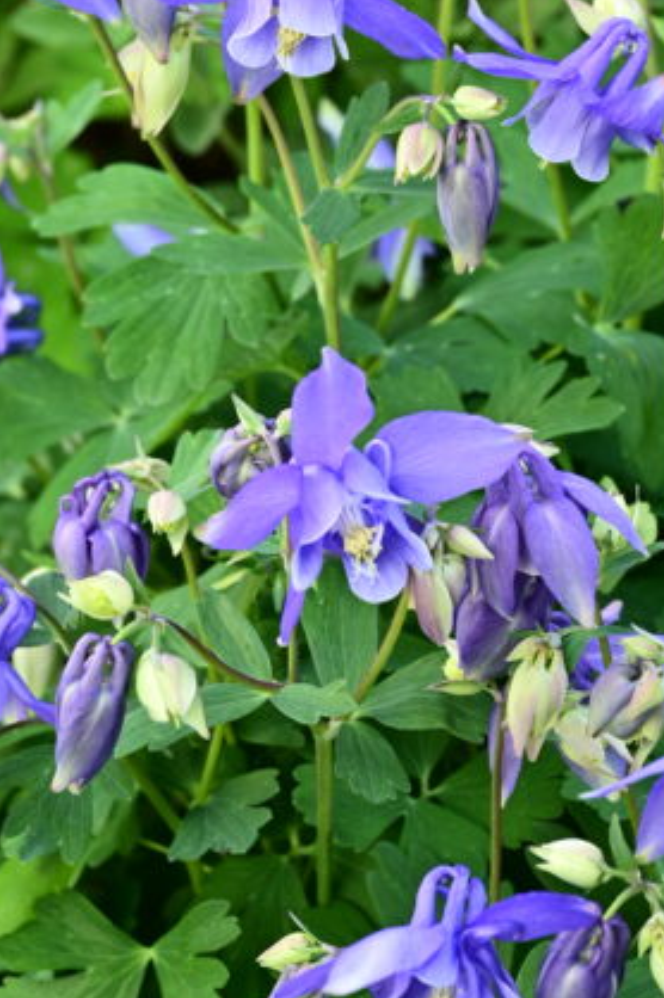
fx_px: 3658
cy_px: 282
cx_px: 645
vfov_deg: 15.5
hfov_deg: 10.3
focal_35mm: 132
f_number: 5.6
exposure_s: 1/125
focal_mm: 46
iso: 400
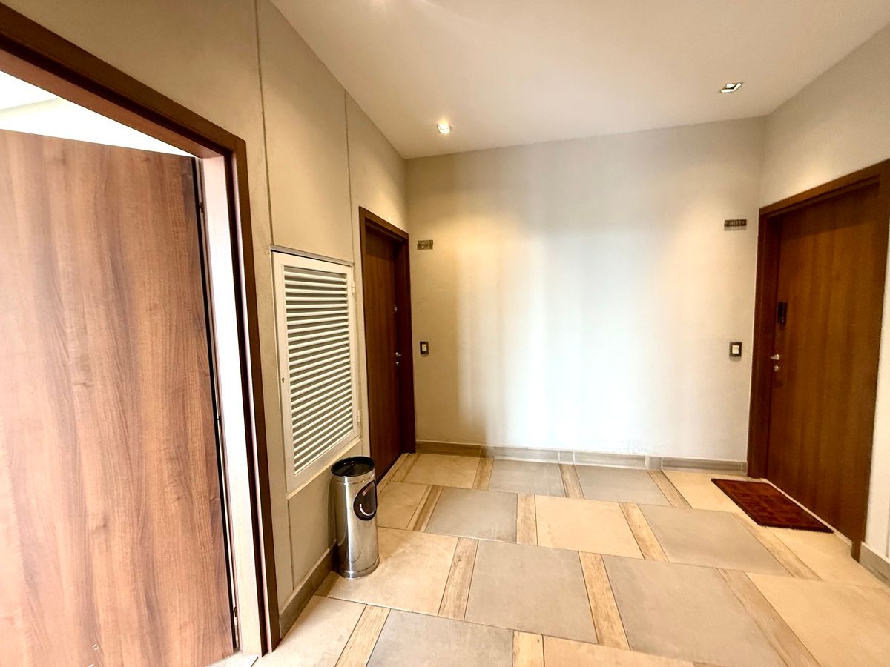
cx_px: 445
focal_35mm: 14
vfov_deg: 85.7
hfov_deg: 102.1
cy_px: 334
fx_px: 360
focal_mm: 2.22
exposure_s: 1/60
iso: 250
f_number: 2.2
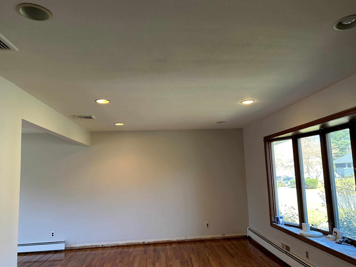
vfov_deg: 51.4
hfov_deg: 65.3
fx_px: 278
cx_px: 184
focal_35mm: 27
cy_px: 134
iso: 80
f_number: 1.5
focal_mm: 5.7
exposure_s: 1/60
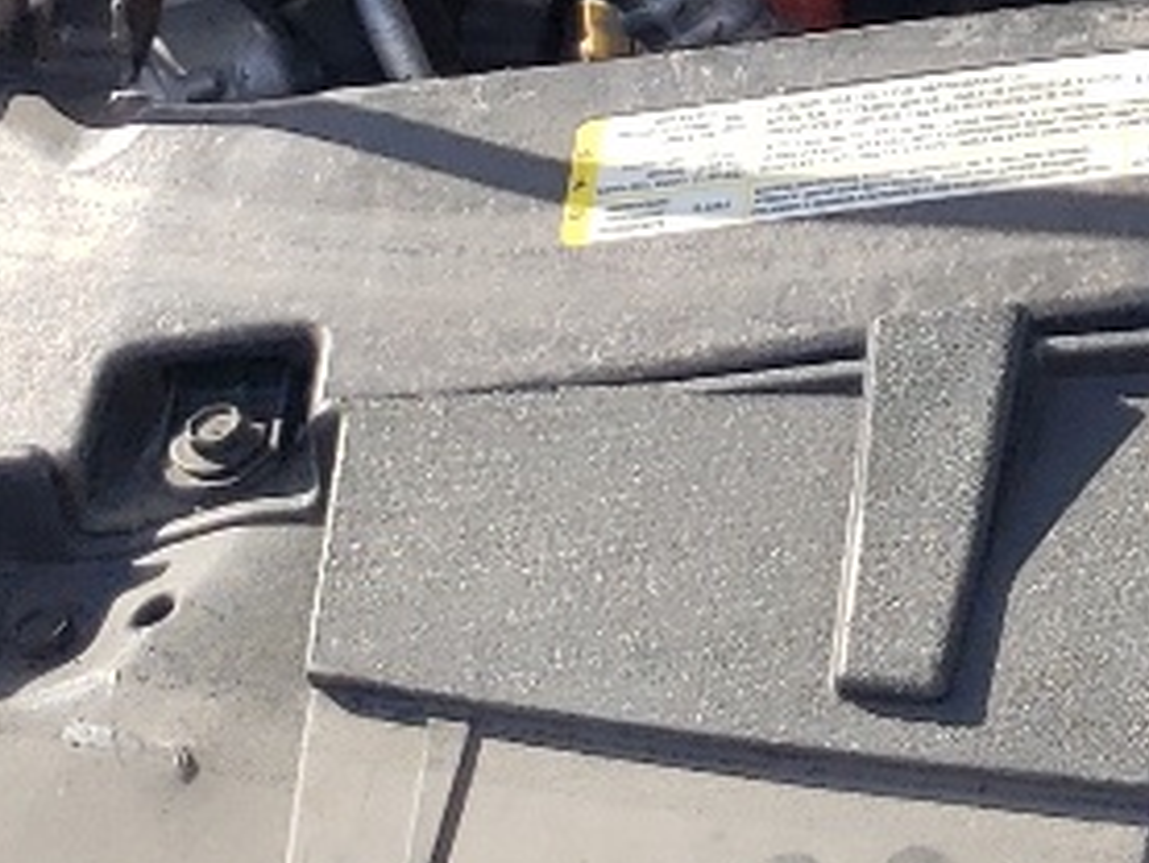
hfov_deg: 11.4
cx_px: 2547
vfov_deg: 9.6
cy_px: -440
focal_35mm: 150
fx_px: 4981
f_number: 1.5
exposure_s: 1/1429
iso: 50
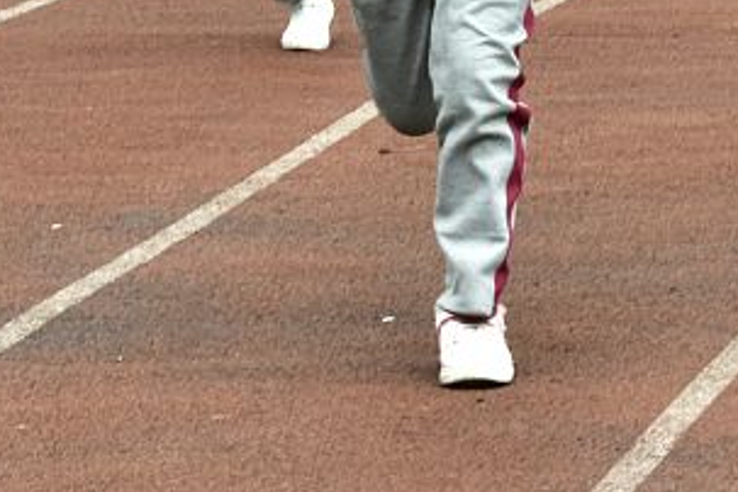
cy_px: -418
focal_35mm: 436
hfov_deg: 4.7
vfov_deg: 3.1
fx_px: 8937
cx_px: 378
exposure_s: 1/320
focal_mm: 110
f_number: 20
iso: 1250
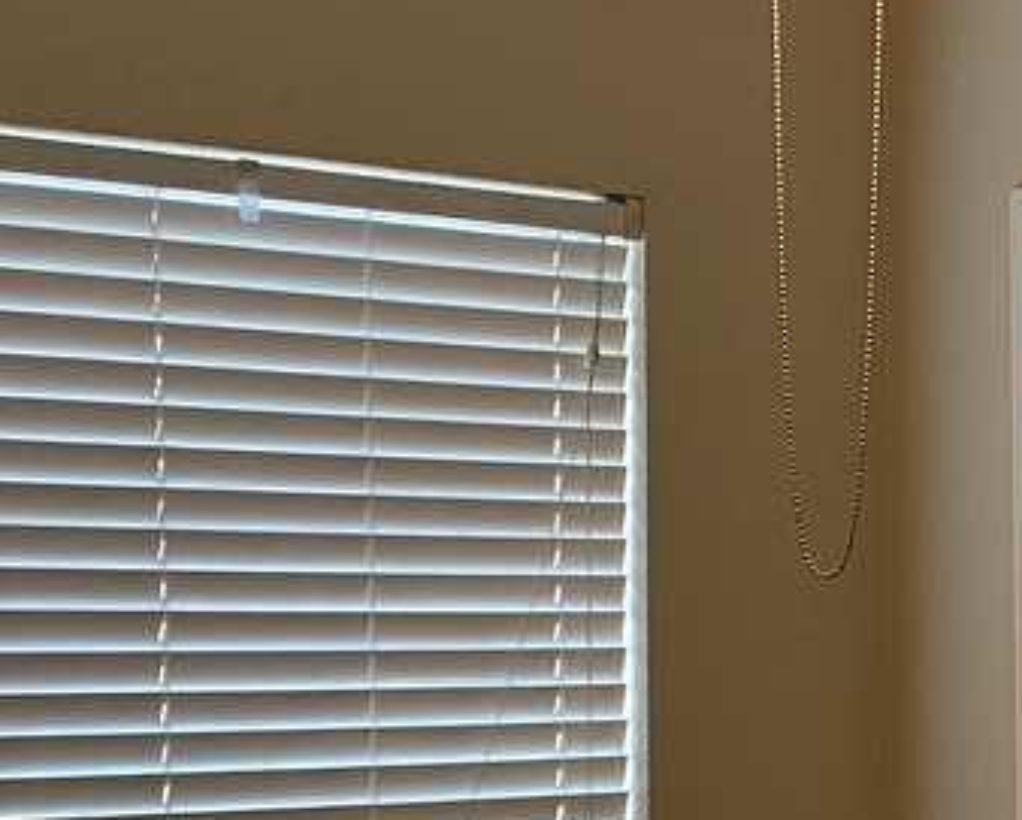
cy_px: 775
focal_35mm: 108
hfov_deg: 17.5
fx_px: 3270
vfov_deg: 14.1
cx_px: 916
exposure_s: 1/60
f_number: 1.8
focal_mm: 4.25
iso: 160
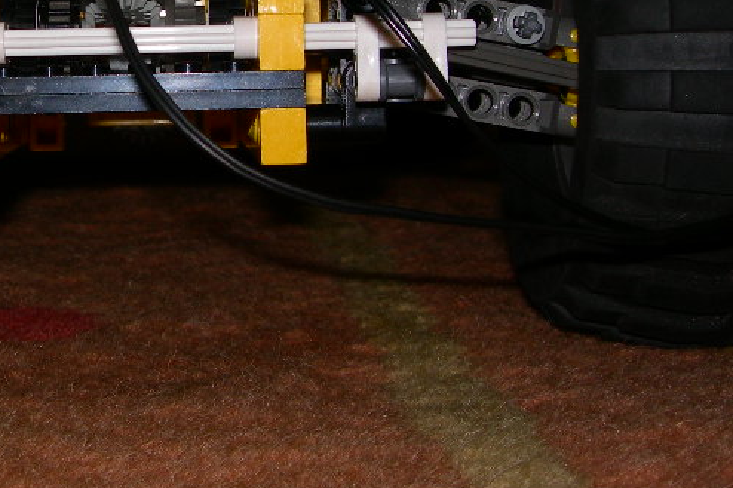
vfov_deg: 16.5
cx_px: 56
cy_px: 116
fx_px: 1669
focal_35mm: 82
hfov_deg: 24.0
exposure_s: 1/60.1
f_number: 4.8
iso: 50
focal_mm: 7.8
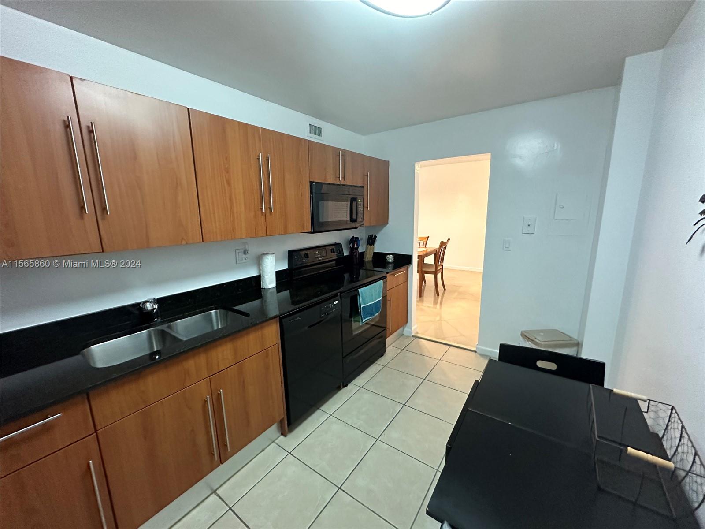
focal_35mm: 14
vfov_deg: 85.7
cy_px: 264
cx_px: 352
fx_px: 285
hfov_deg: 102.1
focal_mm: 2.2
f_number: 2.2
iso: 500
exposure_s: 1/60
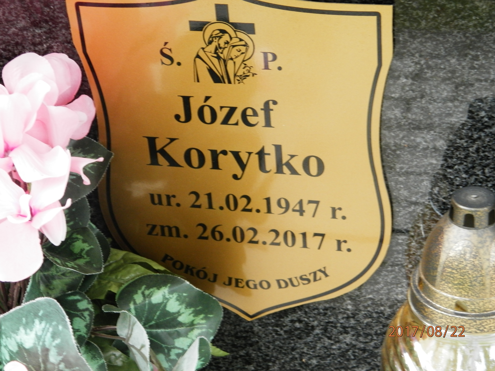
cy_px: 186
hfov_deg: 23.8
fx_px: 1173
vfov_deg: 18.0
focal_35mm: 82
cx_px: 248
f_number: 4.2
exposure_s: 1/13
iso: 200
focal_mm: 14.6
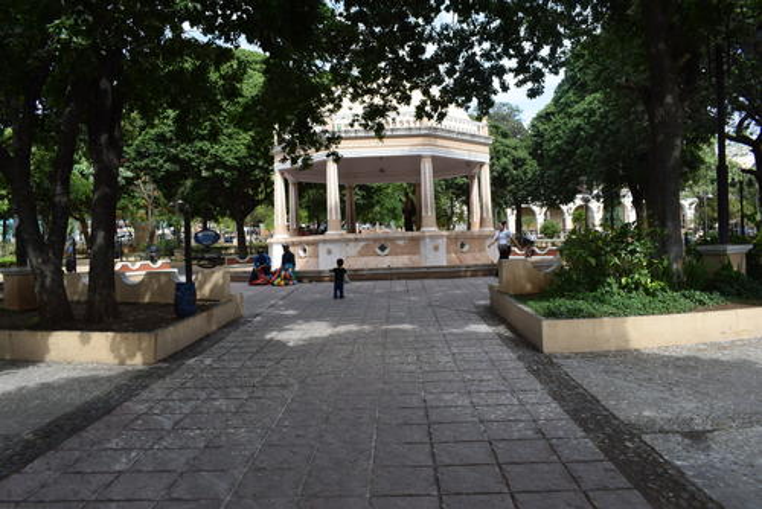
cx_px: 381
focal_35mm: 27
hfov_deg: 67.4
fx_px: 572
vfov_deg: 48.0
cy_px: 254
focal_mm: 18
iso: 280
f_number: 8
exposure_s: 1/250
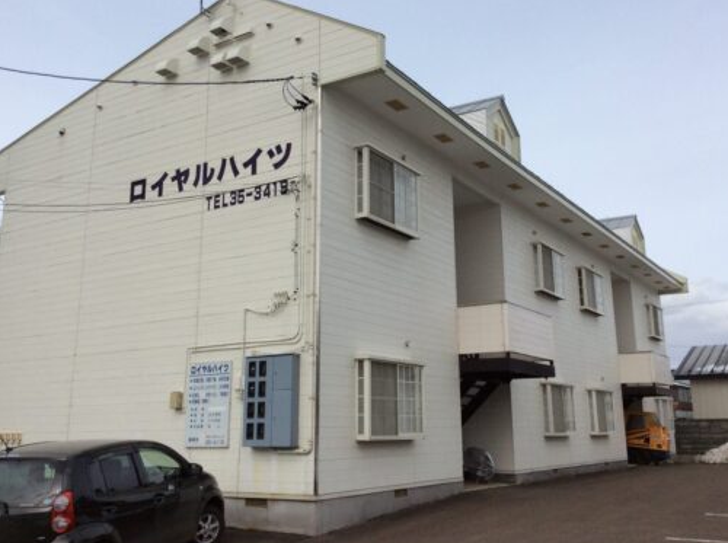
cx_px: 371
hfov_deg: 49.1
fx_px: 798
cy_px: 240
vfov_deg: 37.6
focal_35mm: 38
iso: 32
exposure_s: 1/2203
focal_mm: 3.3
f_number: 2.4
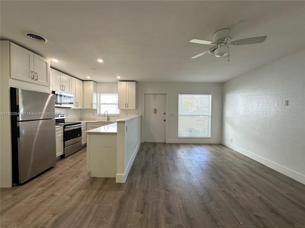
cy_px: 114
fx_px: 123
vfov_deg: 85.7
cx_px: 152
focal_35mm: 14
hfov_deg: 102.1
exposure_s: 1/120
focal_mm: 2.22
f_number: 2.2
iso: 125
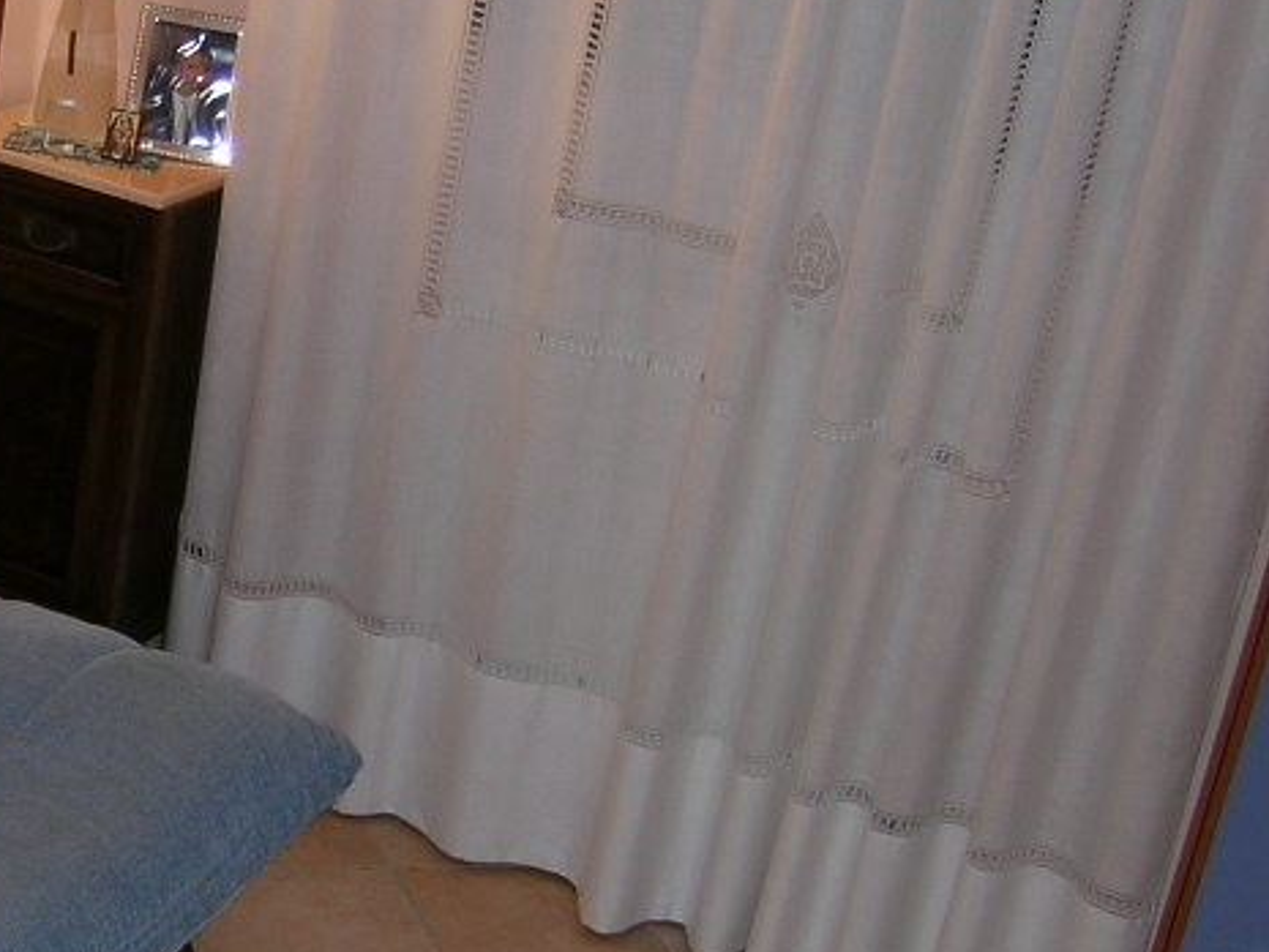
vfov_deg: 19.1
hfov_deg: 24.5
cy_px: 442
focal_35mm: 77
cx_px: 93
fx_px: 2823
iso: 50
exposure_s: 1/60.1
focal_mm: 5.8
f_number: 2.8
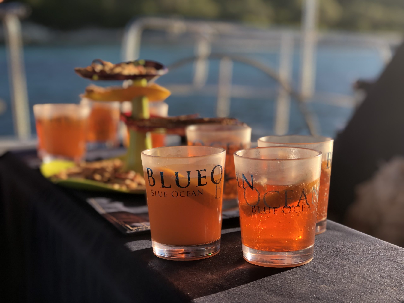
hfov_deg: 33.8
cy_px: 152
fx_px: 665
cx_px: 202
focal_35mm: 57
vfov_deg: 25.7
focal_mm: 6.6
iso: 20
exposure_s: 1/161
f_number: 2.8
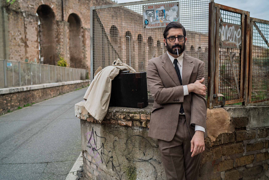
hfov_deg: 54.4
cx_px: 134
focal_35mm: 35
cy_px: 90
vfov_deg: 37.9
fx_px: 262
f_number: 2.8
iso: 1000
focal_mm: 35
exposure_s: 1/320
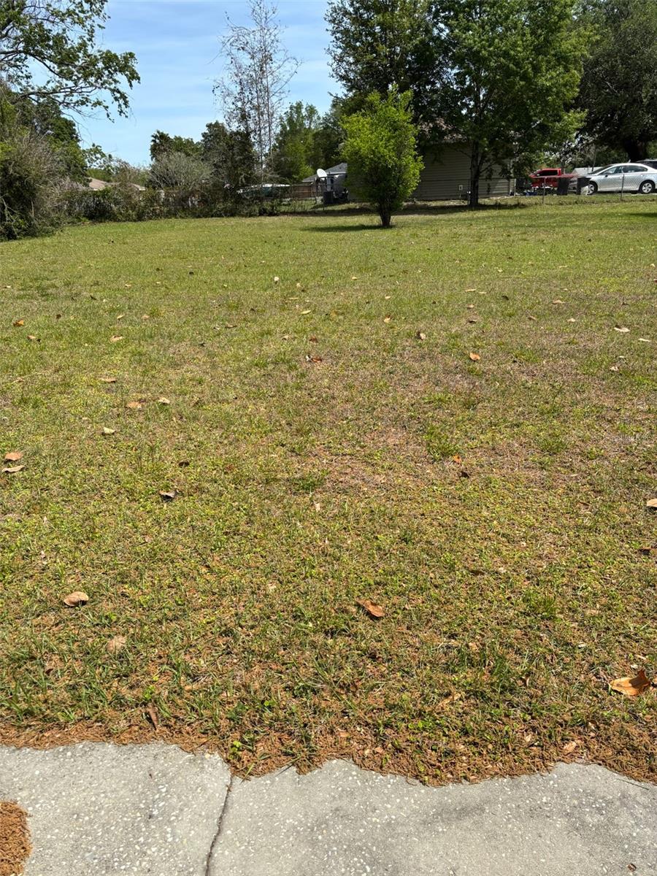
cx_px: 328
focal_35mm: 26
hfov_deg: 53.1
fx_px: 658
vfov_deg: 67.3
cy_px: 438
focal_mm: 5.96
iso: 50
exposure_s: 1/2513
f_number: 1.6
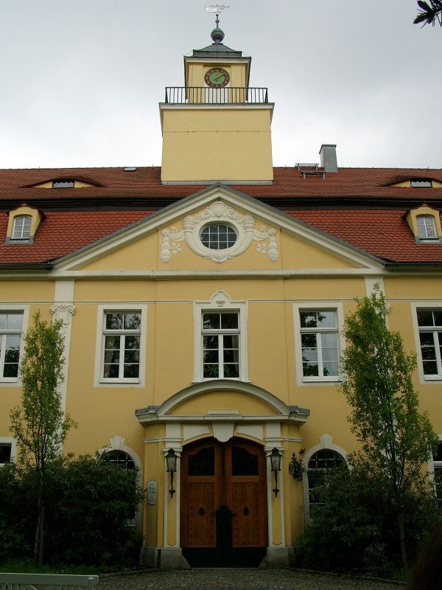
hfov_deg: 41.8
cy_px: 295
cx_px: 221
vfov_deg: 54.0
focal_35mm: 34
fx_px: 579
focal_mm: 7.13
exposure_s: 1/309
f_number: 4
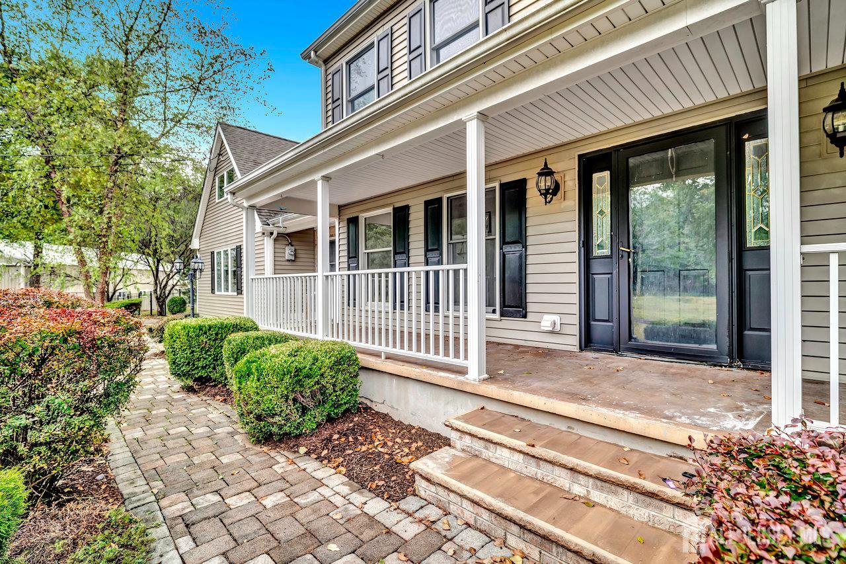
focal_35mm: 16
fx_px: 376
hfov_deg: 96.7
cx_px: 423
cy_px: 282
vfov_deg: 73.7
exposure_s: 1/400
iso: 320
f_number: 5.6
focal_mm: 16
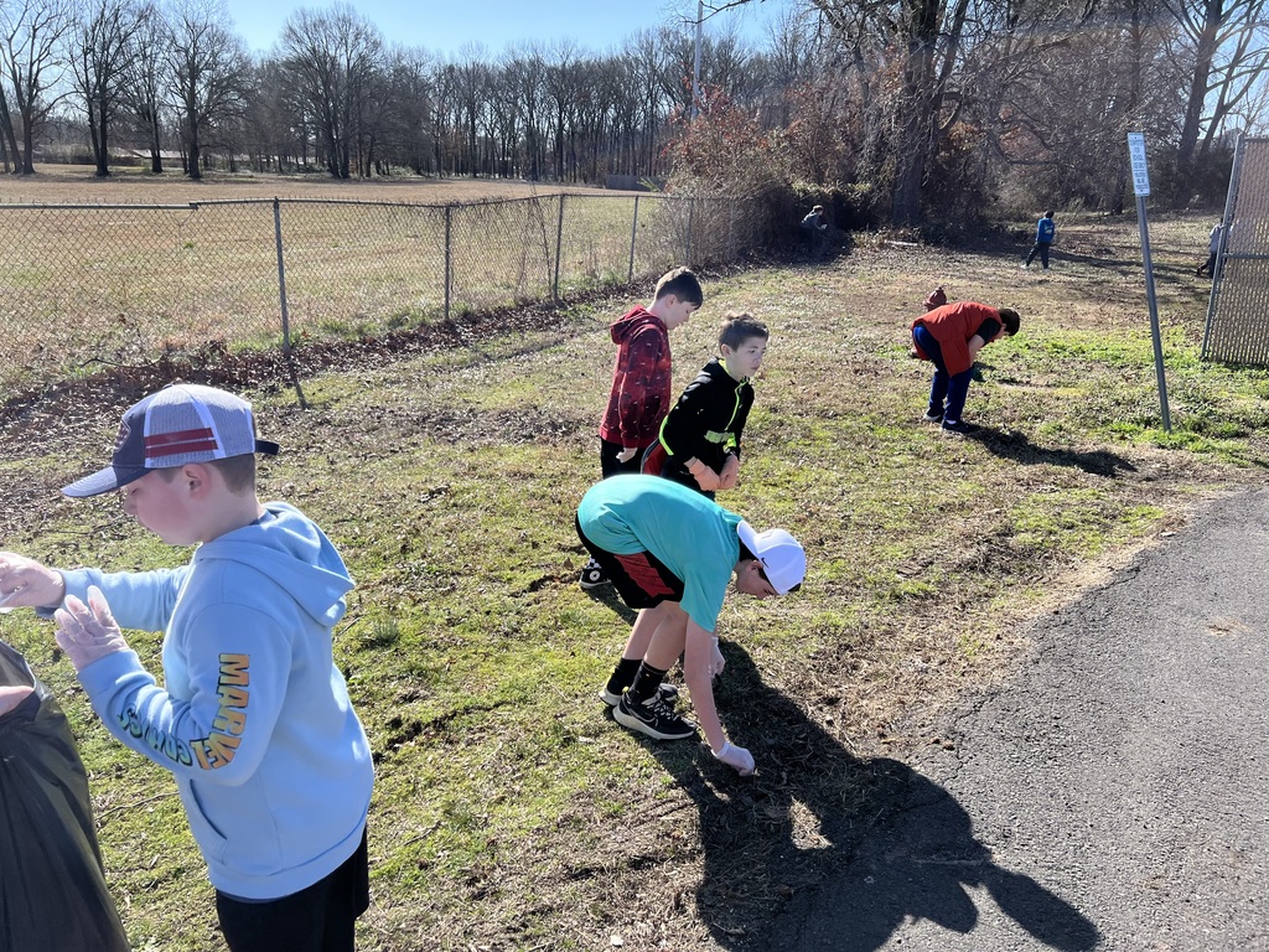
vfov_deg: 53.1
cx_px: 634
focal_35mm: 26
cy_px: 476
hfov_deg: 67.3
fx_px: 953
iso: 50
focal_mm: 5.7
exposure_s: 1/1724
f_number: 1.5
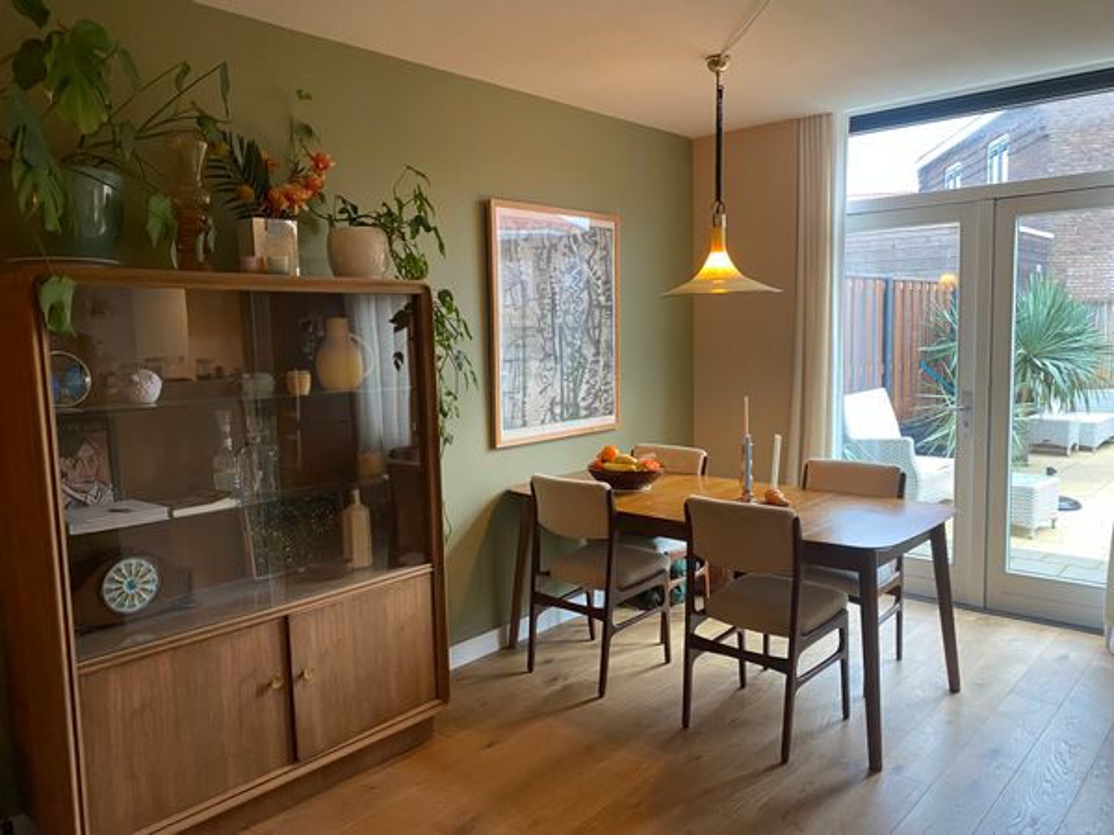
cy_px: 418
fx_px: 837
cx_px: 557
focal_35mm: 26
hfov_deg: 67.3
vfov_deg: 53.1
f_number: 1.8
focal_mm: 4.25
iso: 320
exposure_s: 1/50
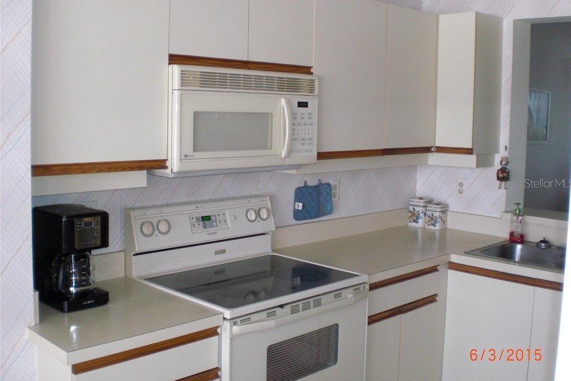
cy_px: 183
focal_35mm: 40
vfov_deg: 33.4
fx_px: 634
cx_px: 288
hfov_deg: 48.5
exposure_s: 1/60
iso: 200
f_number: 3.1
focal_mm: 6.3
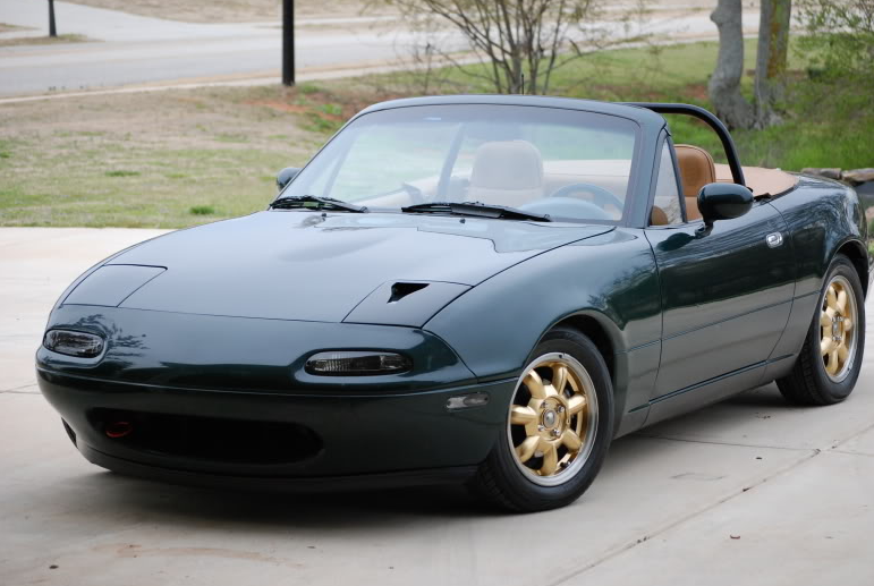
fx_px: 2651
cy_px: 300
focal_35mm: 109
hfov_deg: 18.7
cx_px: 450
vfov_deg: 12.6
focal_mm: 70
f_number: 4.2
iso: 800
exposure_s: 1/800
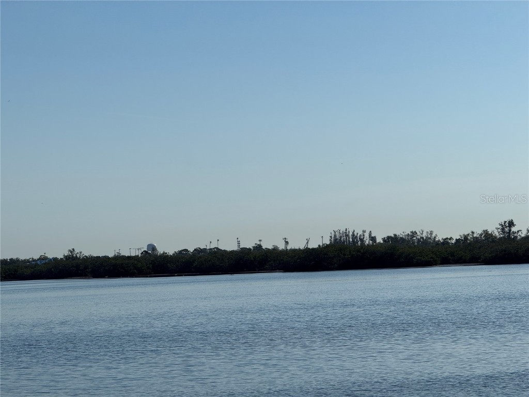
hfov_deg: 16.4
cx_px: 264
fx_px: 1834
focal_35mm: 120
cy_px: 198
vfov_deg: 12.3
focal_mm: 15.66
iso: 50
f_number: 2.8
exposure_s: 1/4651
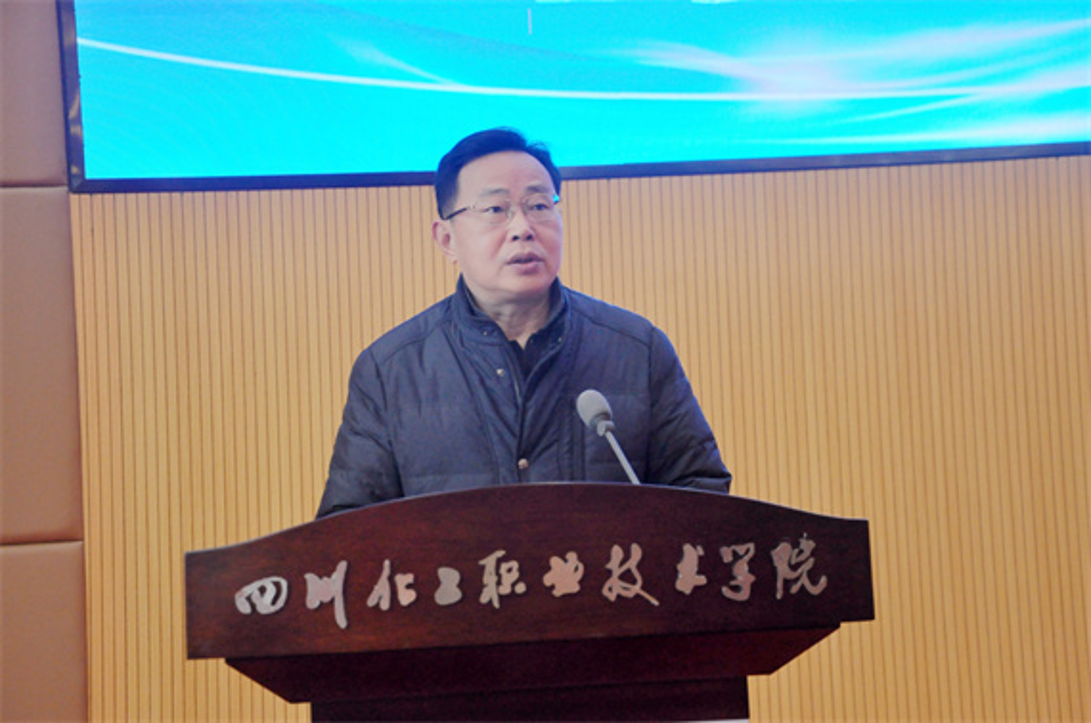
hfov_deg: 29.9
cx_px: 546
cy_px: 362
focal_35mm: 68
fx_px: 2042
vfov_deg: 20.1
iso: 1000
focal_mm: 45
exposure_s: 1/60
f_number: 4.8
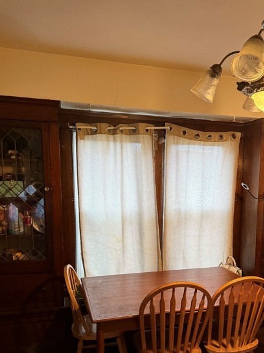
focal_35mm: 32
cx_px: 160
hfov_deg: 43.9
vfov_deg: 55.9
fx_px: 325
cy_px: 229
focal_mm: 6.76
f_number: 1.78
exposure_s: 1/60
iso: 800
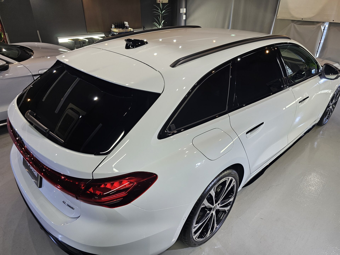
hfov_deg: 73.9
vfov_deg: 58.9
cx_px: 170
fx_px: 226
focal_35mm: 23
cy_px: 128
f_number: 1.7
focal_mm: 6.3
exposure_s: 1/100
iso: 100
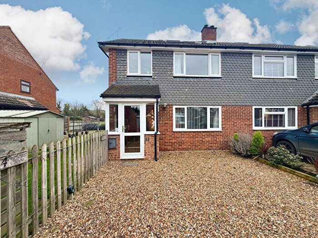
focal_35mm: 14
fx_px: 129
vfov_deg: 85.7
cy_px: 119
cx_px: 159
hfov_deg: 102.1
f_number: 2.2
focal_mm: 2.22
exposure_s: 1/121
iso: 50
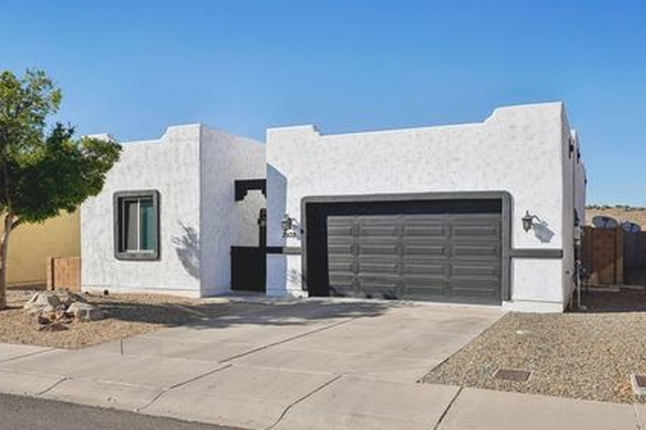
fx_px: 574
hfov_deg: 58.7
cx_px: 318
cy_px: 243
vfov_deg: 41.0
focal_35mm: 32
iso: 400
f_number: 8
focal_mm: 27
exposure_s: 1/1600
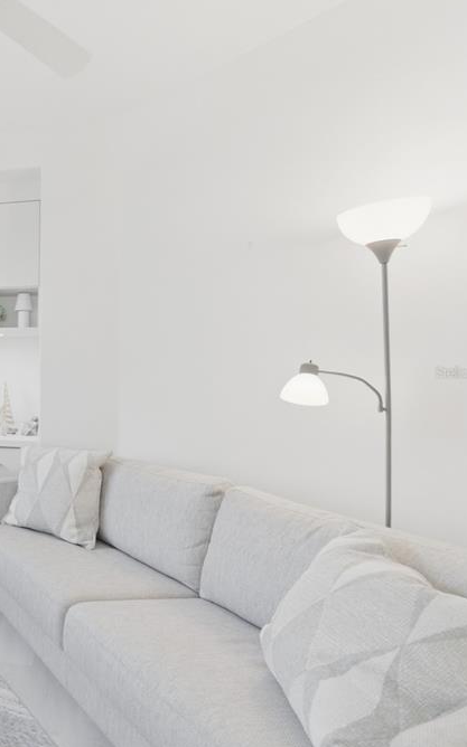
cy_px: 372
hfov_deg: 38.5
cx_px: -74
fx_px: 510
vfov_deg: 72.6
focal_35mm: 25
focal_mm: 16
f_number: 9
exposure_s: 1/5
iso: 400
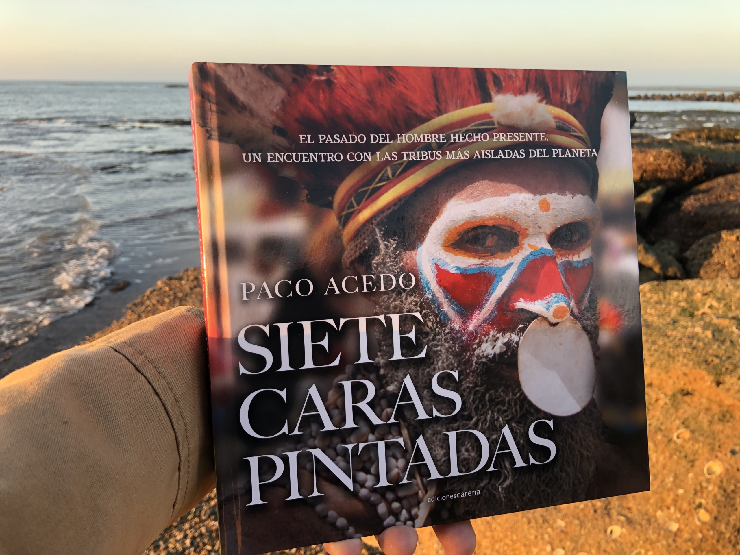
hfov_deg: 63.4
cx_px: 370
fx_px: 599
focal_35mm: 28
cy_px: 278
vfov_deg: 49.7
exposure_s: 1/120
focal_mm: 3.99
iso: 25
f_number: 1.8
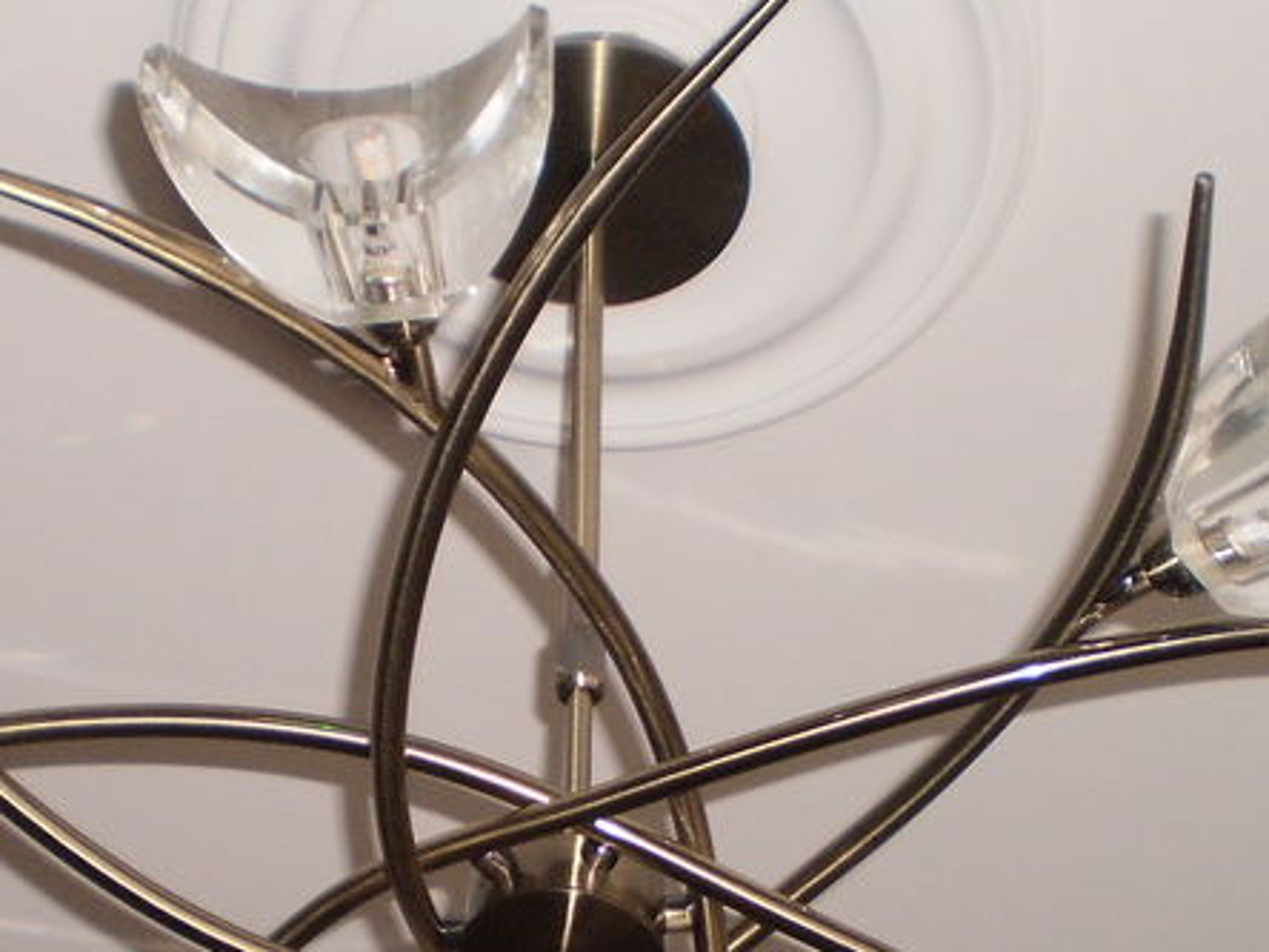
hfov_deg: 24.1
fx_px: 2969
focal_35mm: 81
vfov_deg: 18.1
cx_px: 560
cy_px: 703
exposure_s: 1/30
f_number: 3.1
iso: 125
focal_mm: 6.3
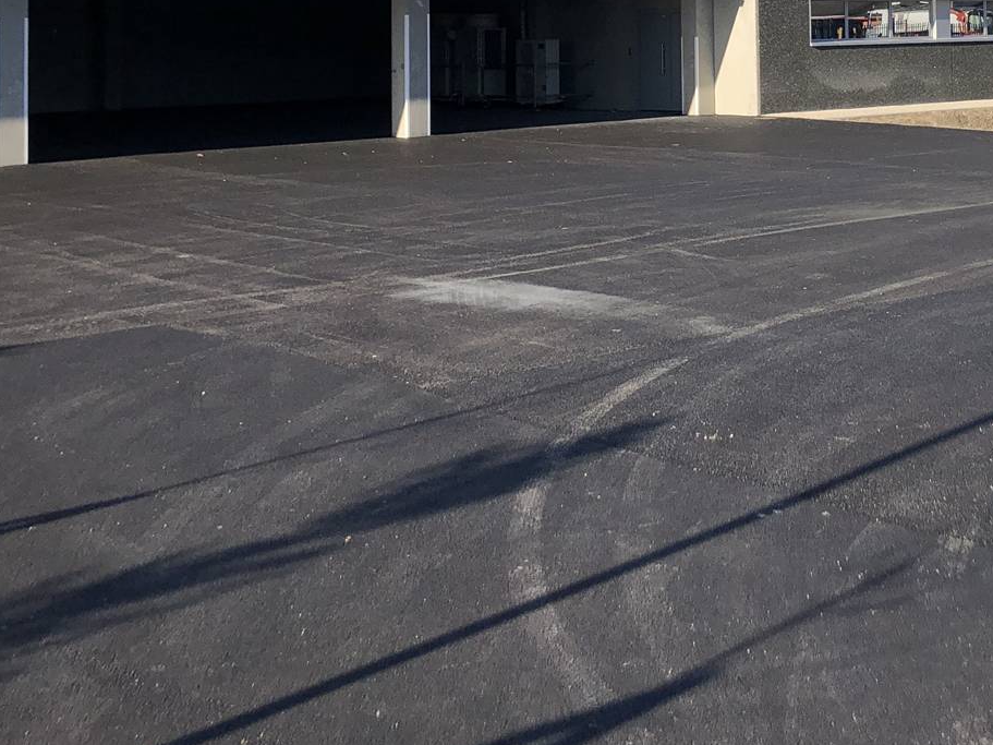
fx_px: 1692
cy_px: -28
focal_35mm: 59
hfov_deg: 31.7
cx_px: 815
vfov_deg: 23.6
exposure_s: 1/2000
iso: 20
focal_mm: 3.99
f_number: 1.8
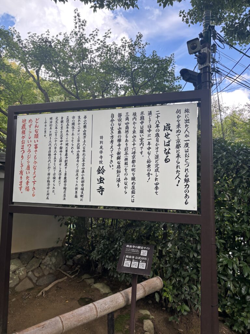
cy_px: 167
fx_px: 250
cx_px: 125
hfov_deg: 53.1
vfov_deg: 67.3
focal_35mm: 26
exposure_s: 1/399
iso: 50
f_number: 1.6
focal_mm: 5.96
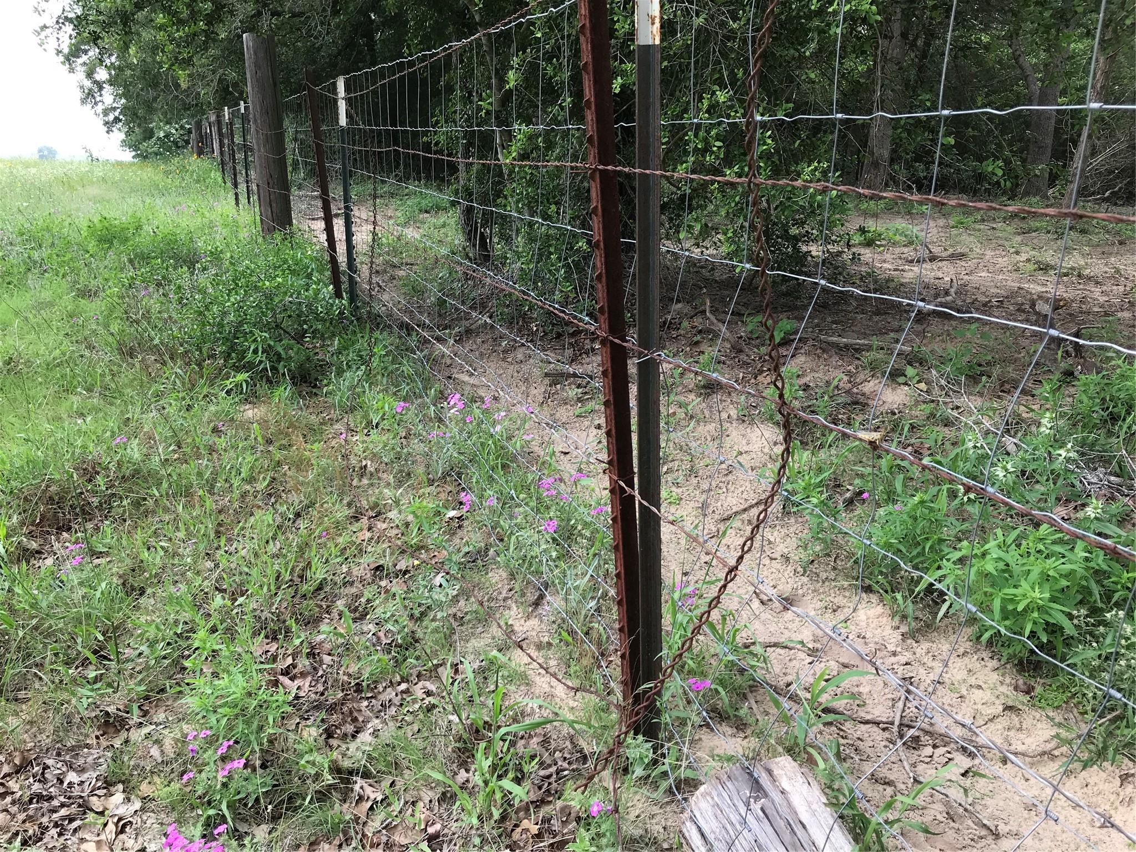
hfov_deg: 63.4
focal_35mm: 28
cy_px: 426
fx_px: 919
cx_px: 568
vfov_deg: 49.7
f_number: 1.8
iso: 20
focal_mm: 3.99
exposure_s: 1/512
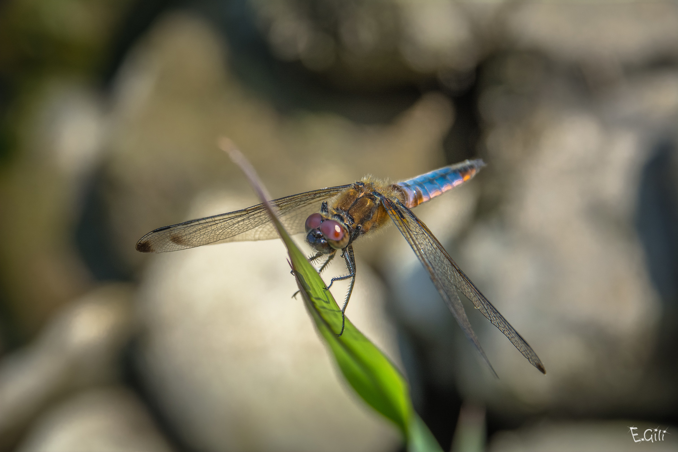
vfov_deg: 13.0
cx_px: 339
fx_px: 1977
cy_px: 226
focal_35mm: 105
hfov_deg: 19.5
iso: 400
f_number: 6.3
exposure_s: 1/800
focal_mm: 70
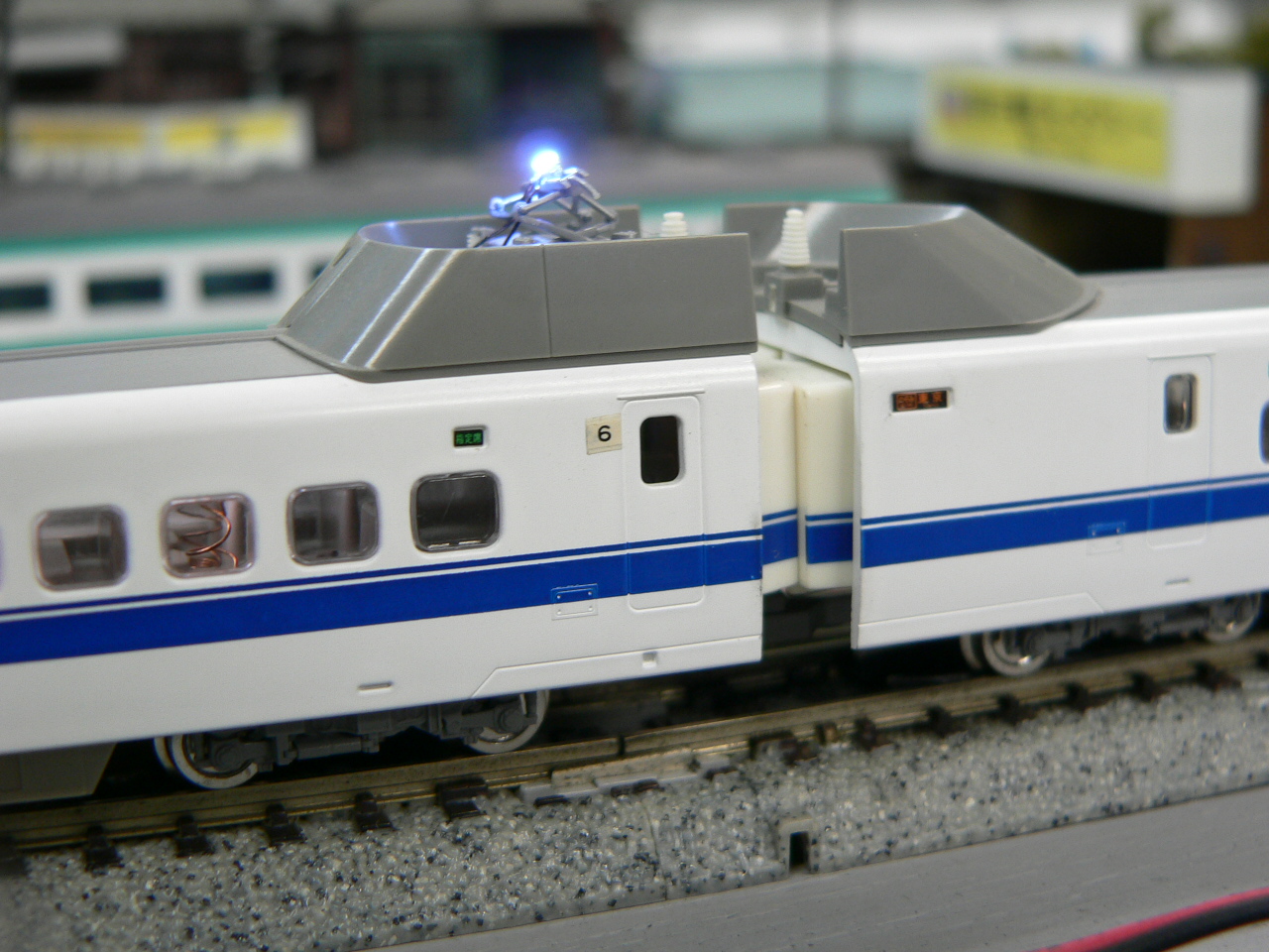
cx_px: 634
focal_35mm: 53
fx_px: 1943
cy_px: 476
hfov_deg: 36.2
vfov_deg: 27.5
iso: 100
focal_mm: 8.8
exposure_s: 1/10
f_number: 2.8
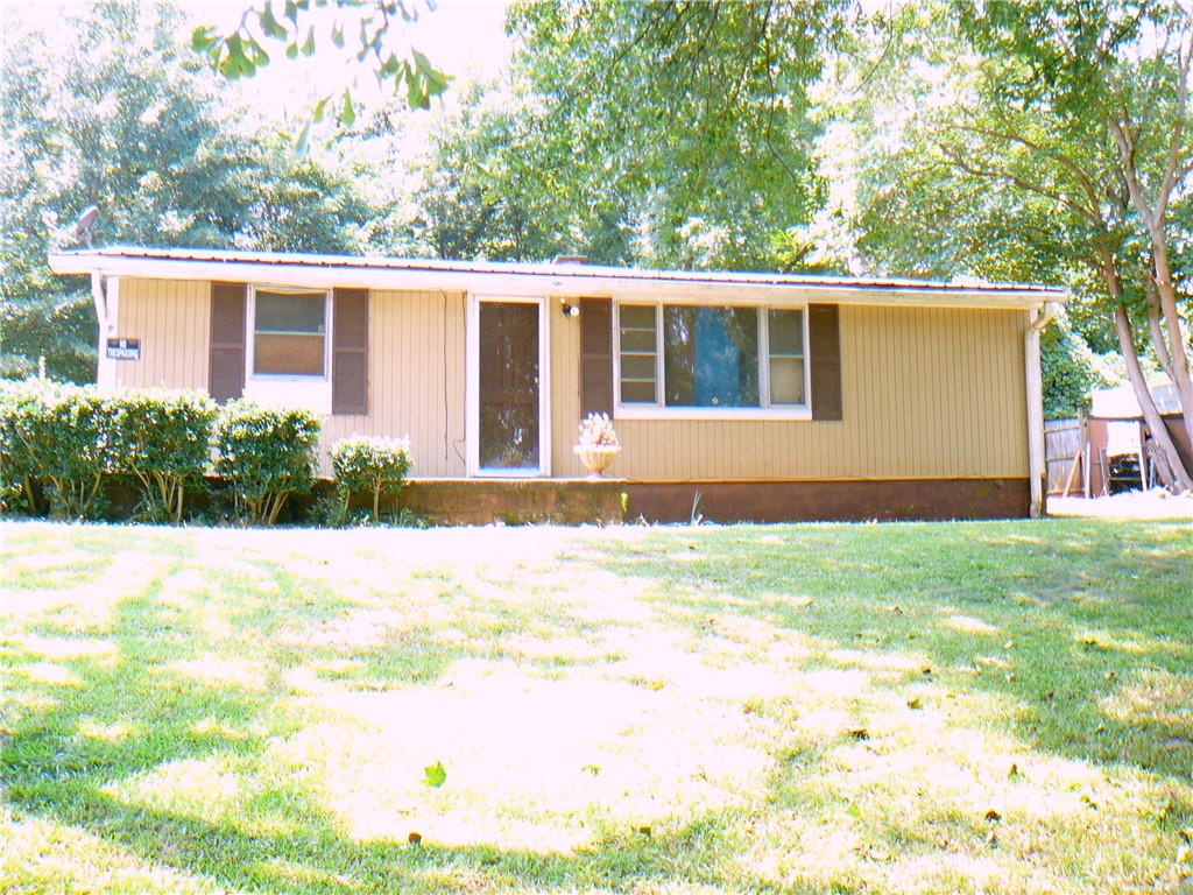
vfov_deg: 40.7
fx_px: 1206
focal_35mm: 35
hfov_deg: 52.6
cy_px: 448
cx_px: 596
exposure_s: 1/50
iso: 80
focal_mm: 5.2
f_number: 2.8
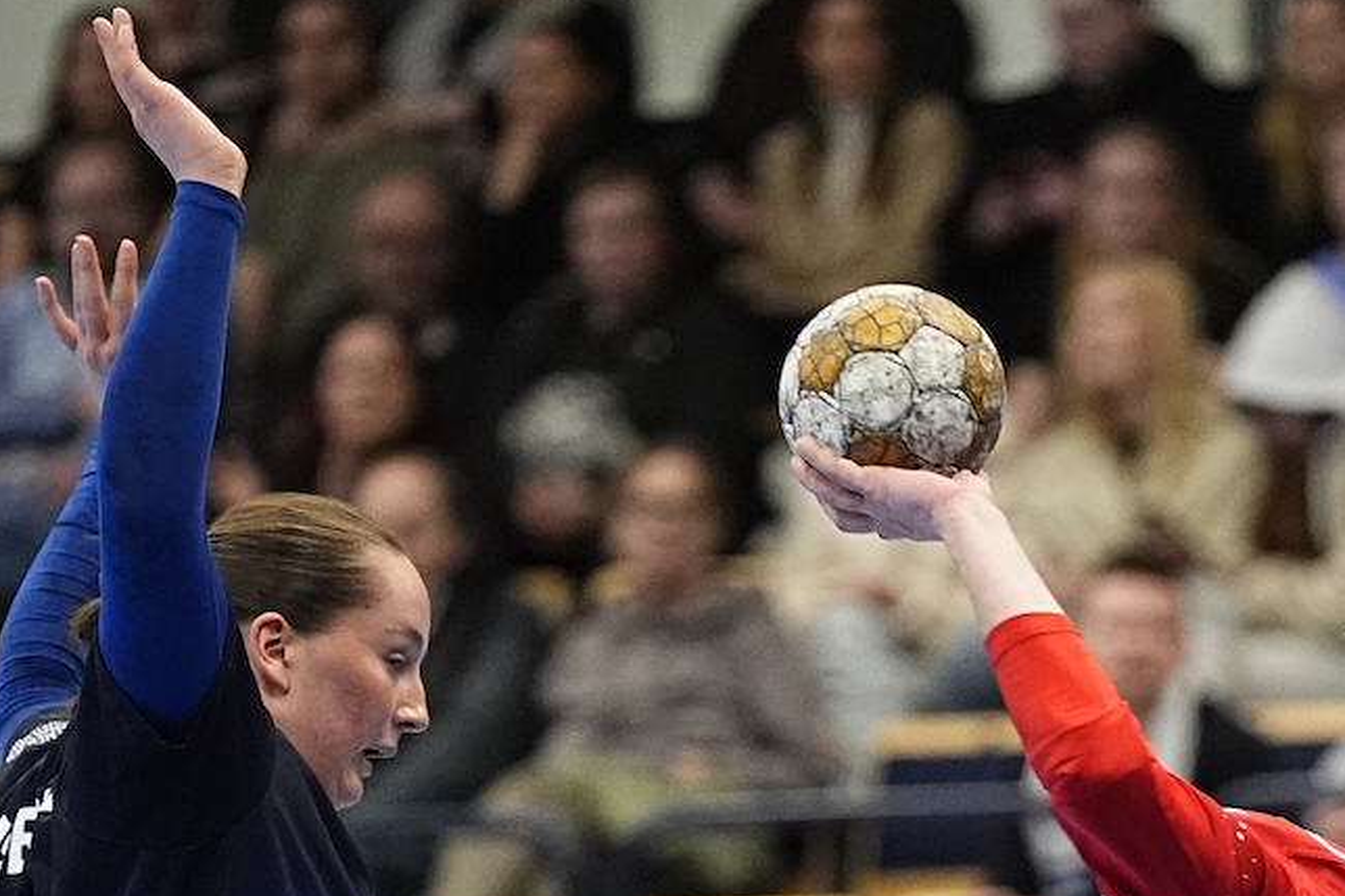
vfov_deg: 2.6
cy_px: 1377
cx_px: 1201
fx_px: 19384
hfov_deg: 4.0
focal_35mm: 519
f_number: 2.8
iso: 5000
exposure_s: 1/1250
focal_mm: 167
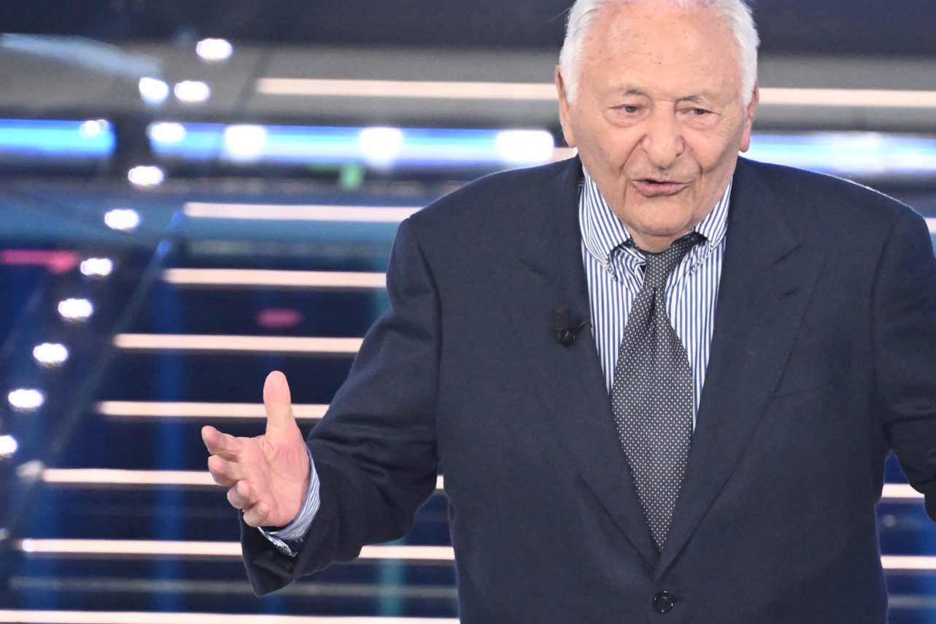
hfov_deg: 2.8
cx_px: 840
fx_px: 19444
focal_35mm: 748
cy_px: 433
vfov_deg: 1.8
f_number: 4
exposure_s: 1/250
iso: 4000
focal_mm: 250
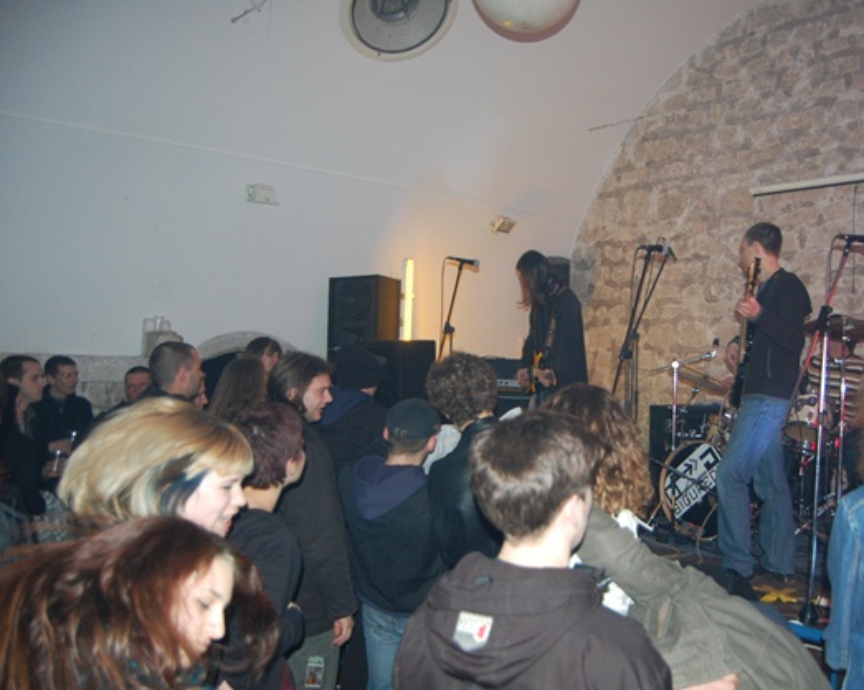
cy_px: 343
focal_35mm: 31
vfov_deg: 47.1
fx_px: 792
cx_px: 519
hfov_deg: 56.8
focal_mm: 18
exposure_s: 1/60
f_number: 3.5
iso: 400
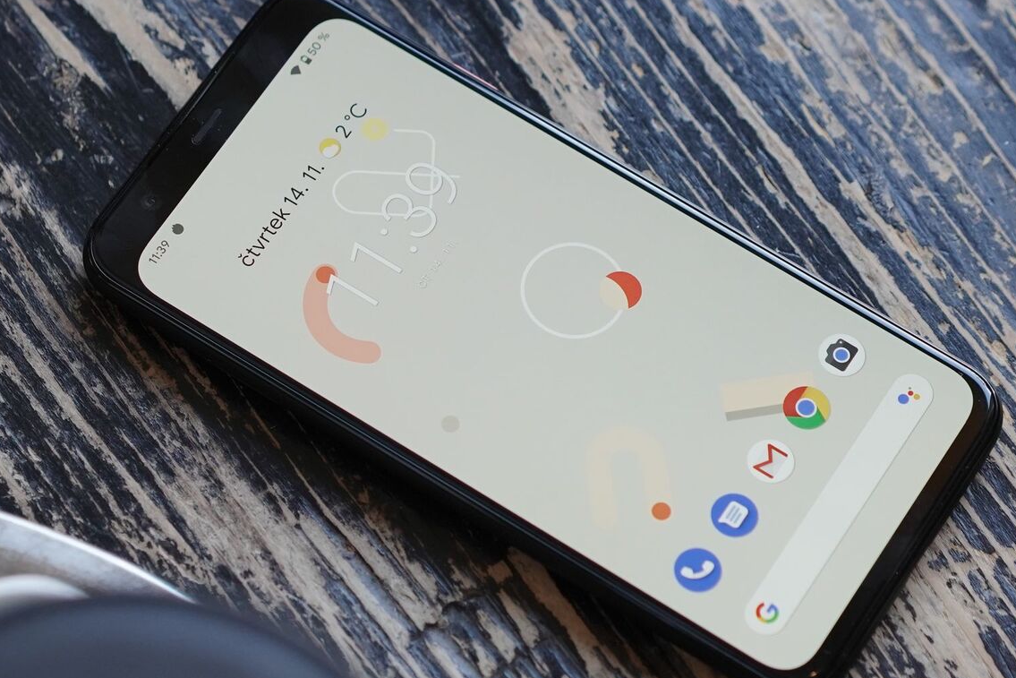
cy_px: 390
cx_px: 499
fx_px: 2625
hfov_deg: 21.9
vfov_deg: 14.7
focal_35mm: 93
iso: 1250
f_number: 3.5
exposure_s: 1/250
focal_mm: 55
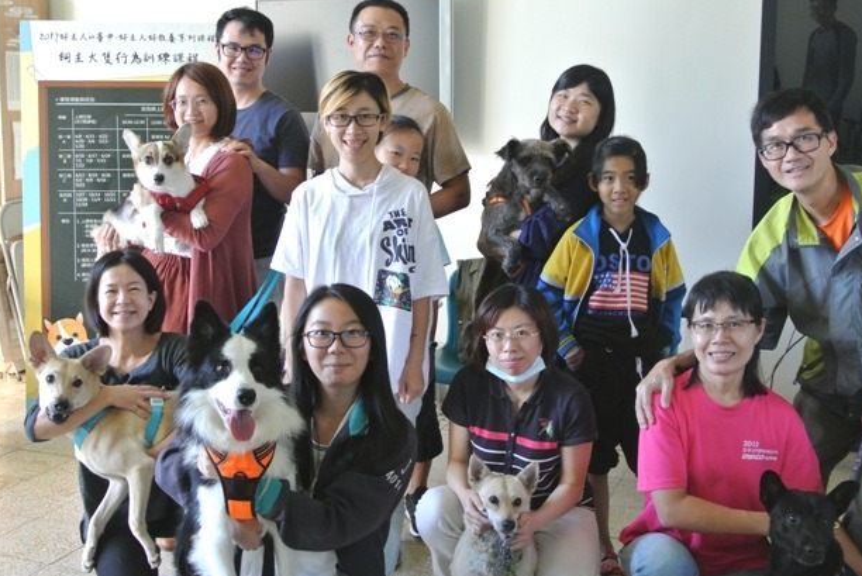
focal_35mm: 46
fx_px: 1102
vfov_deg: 29.3
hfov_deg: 42.7
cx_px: 444
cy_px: 290
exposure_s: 1/60
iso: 800
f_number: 4.2
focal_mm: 16.3
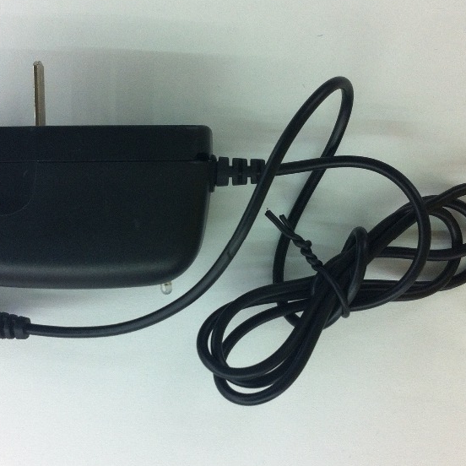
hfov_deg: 30.5
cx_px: 207
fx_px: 853
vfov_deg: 30.6
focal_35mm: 56
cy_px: 222
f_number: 2.8
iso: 80
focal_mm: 3.85
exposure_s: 1/24
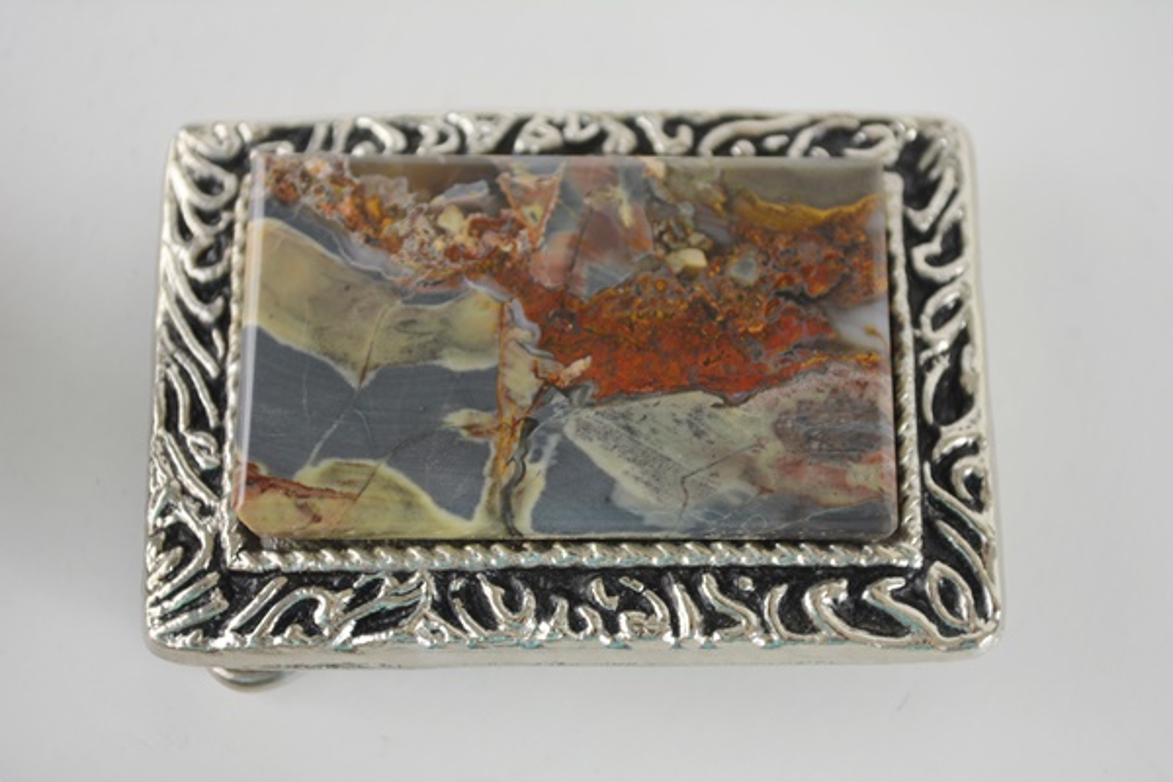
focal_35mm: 72
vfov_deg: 18.9
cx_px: 586
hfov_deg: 28.1
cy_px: 391
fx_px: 2346
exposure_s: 1/80
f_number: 5.6
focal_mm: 48
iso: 400
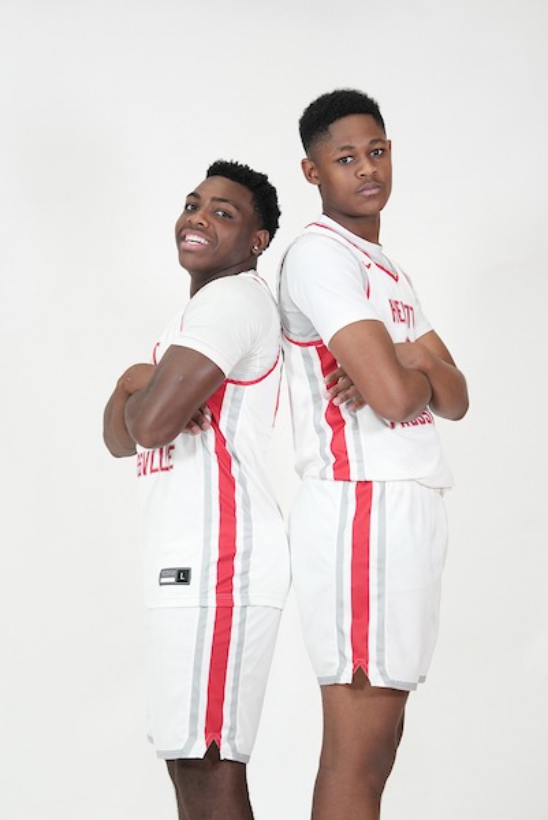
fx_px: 1595
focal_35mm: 70
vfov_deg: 28.8
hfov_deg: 19.5
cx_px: 274
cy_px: 410
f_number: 4
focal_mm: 70
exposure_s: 1/250
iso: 3200
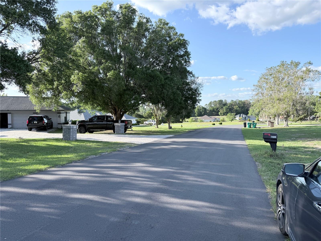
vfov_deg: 56.8
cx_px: 160
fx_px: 223
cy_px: 120
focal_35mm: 24
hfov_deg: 71.6
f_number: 1.78
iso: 100
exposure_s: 1/2110
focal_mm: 6.76
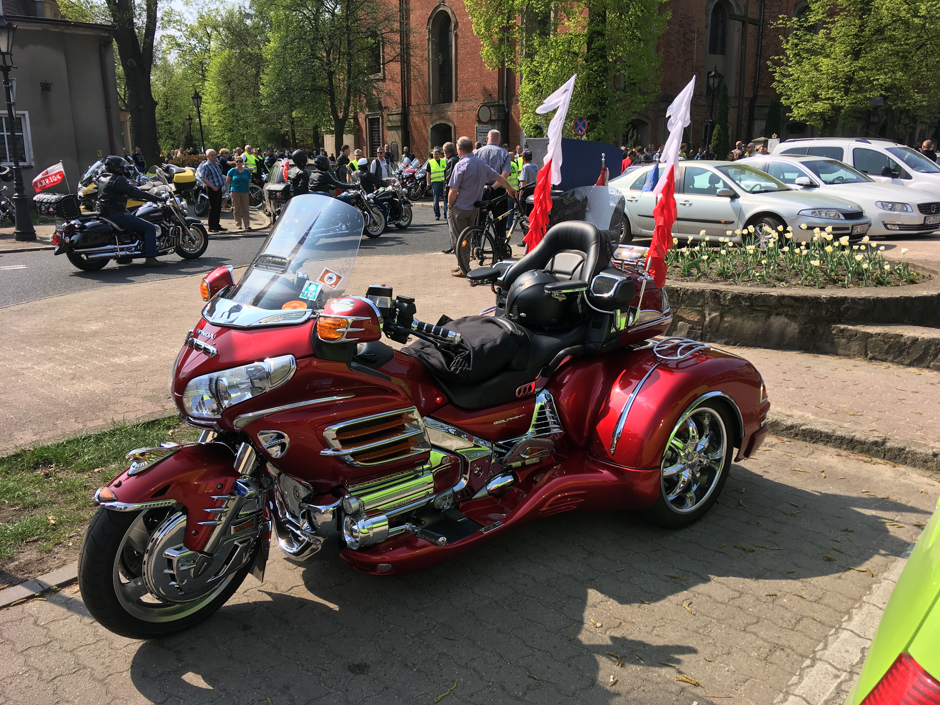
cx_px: 470
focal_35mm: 29
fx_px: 787
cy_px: 352
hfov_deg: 61.7
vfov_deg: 48.2
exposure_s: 1/905
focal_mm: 4.15
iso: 25
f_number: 2.2
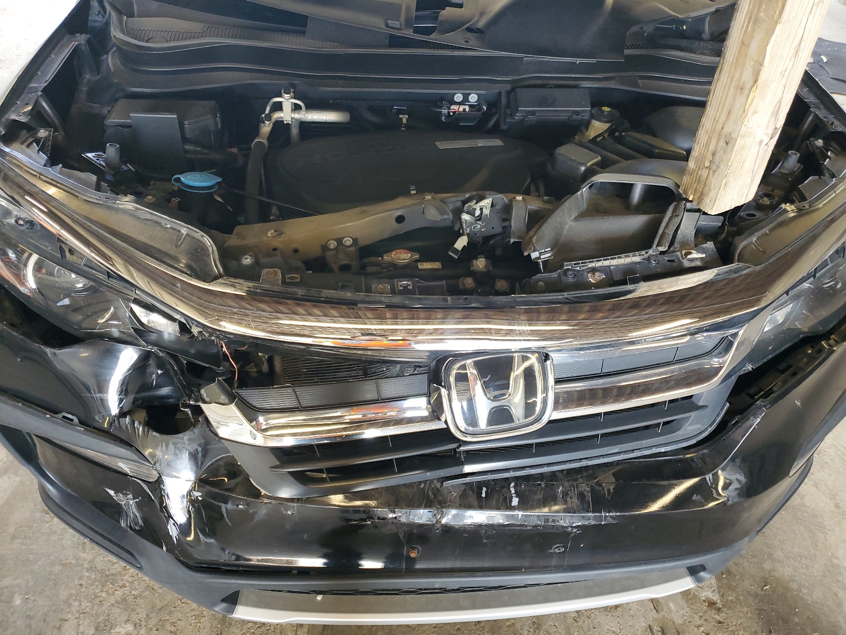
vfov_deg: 53.1
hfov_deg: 67.3
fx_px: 635
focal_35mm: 26
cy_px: 318
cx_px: 423
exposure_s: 1/60.2
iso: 187
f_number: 1.5
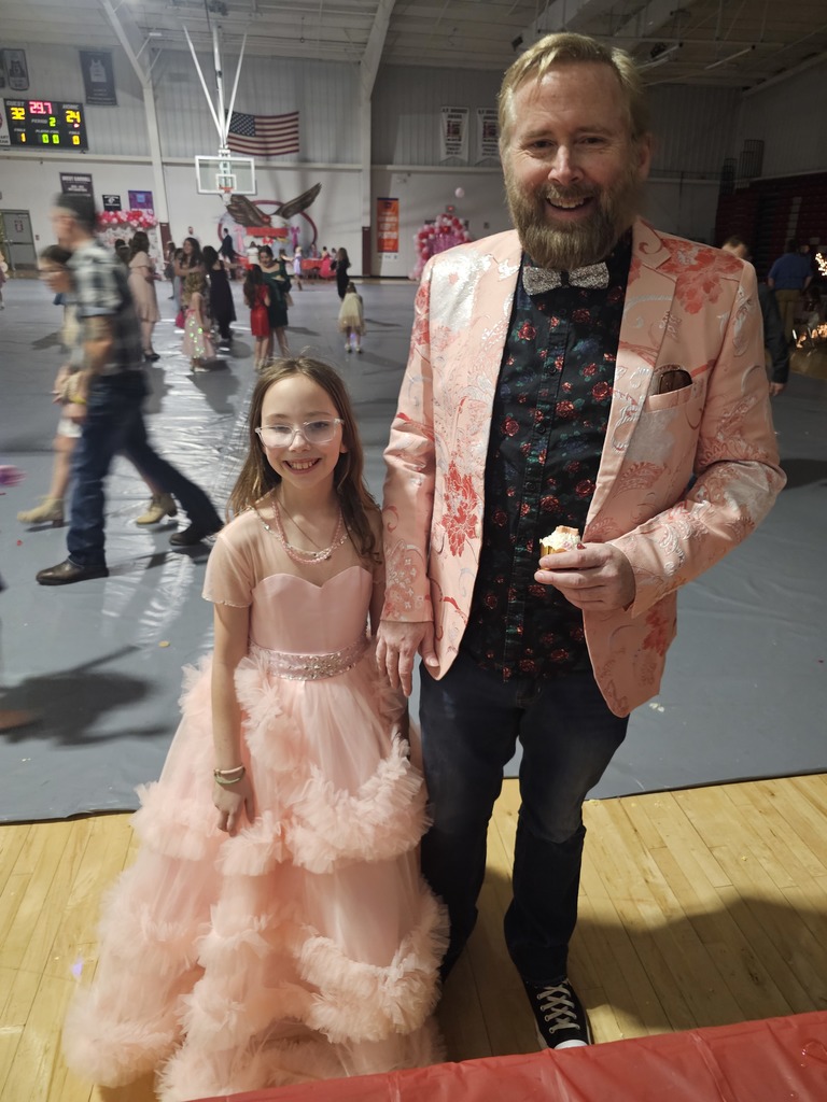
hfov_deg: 58.9
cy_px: 551
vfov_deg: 73.9
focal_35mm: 23
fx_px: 733
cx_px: 414
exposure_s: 1/30
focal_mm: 6.3
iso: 640
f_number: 1.7
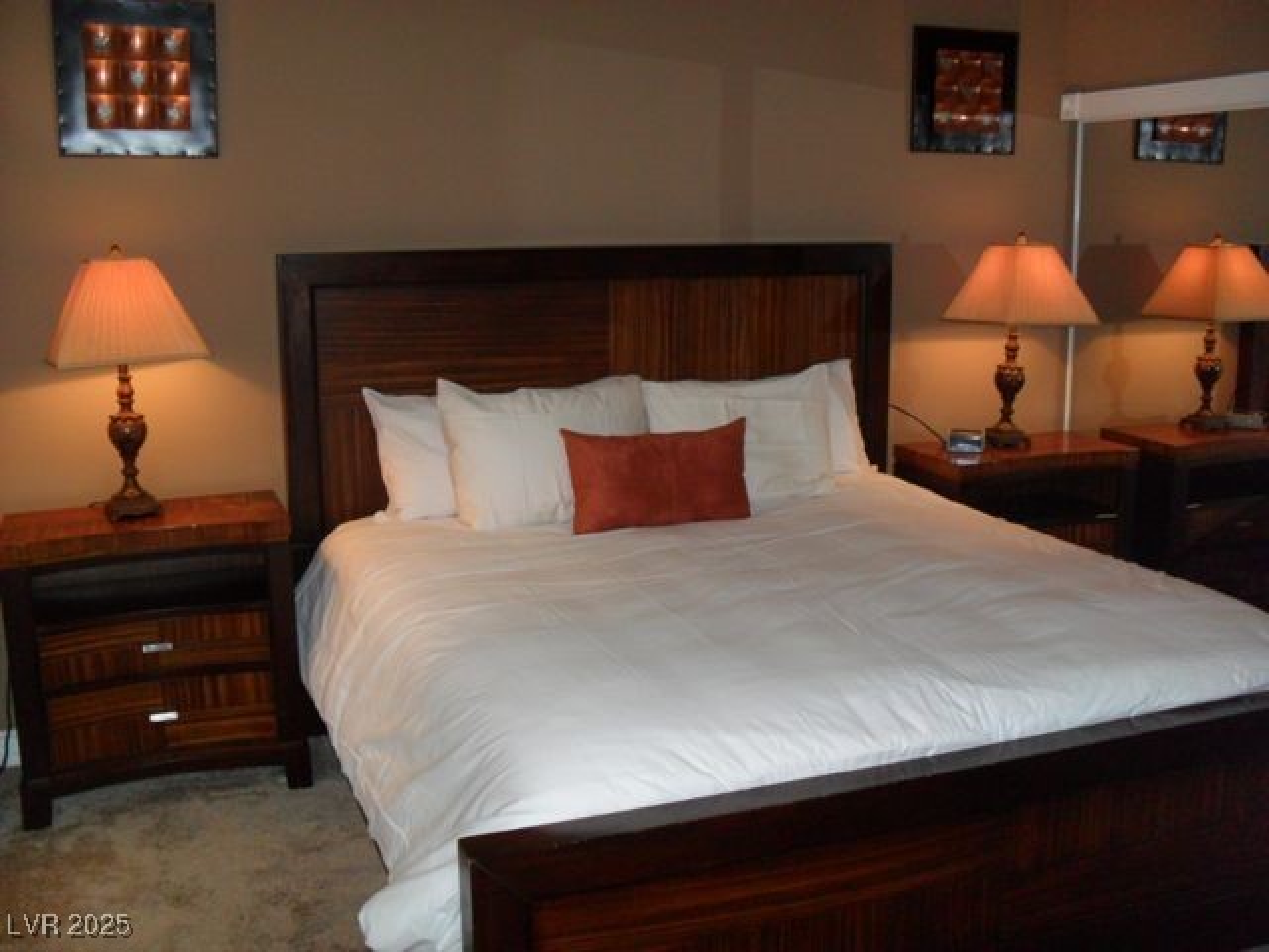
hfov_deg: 52.6
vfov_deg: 40.7
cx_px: 634
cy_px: 476
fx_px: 1283
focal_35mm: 35
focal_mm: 6.3
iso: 200
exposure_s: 1/45
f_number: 3
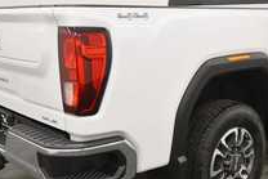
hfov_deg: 40.3
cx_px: 188
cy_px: 86
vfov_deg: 28.1
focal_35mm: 48
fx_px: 358
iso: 800
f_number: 5.3
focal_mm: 17
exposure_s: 1/160
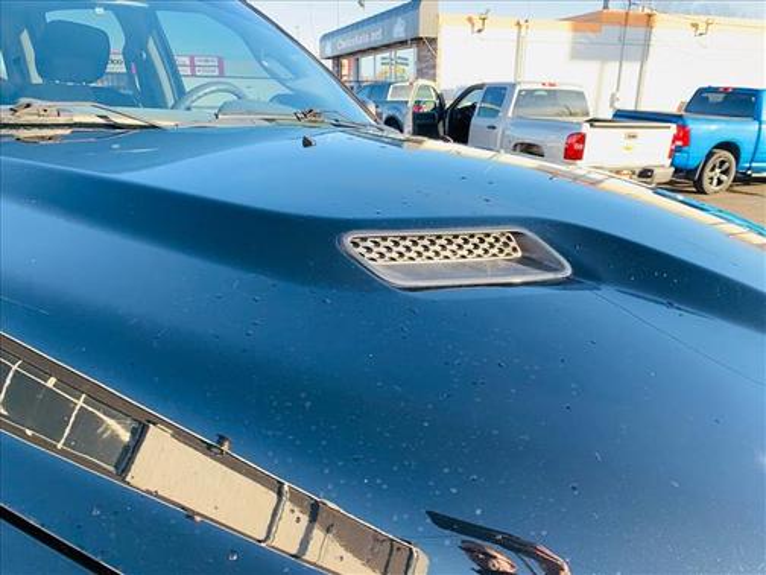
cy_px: 288
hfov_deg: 67.3
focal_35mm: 26
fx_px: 575
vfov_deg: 53.1
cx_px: 383
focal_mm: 4.25
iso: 25
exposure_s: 1/255
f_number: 1.8
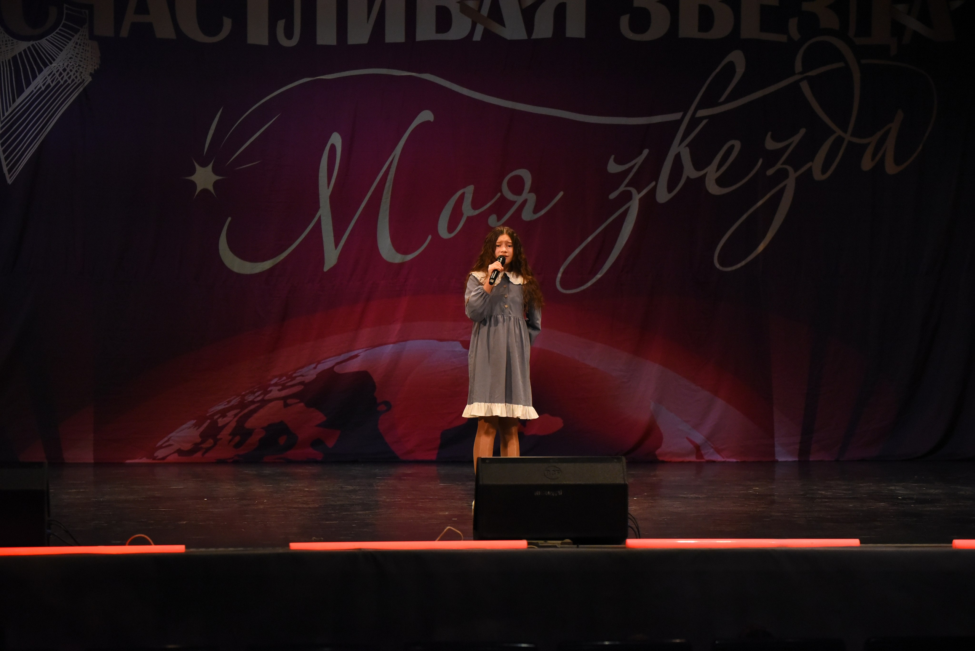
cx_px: 488
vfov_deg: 13.1
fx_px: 2845
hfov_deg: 19.4
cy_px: 326
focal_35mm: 105
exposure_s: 1/640
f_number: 3.5
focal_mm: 105
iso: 5000
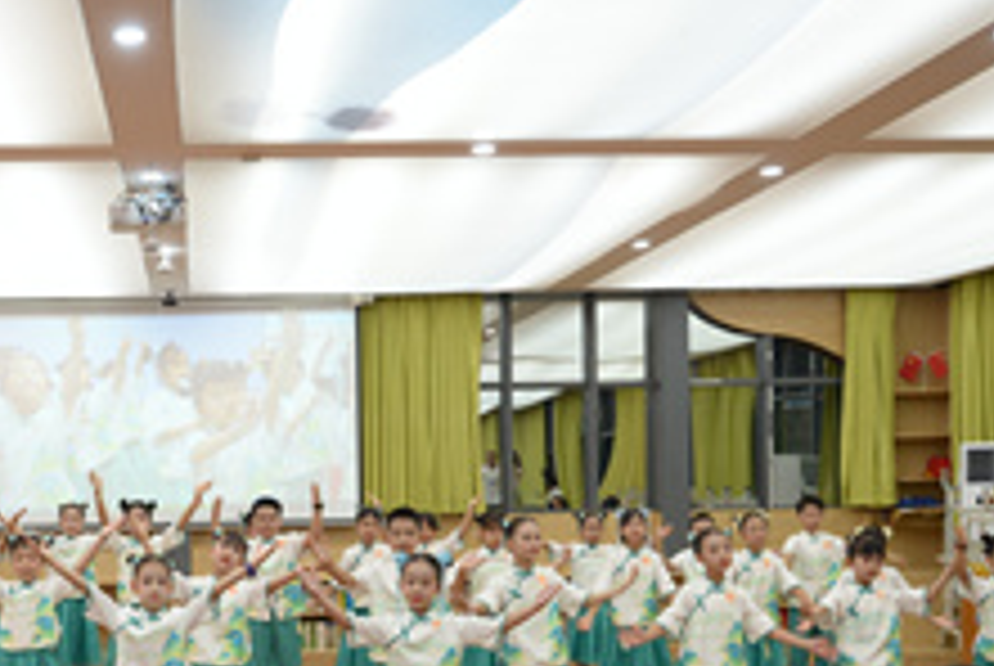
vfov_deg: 23.8
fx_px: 1548
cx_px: 247
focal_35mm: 56
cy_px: 547
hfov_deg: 34.8
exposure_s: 1/40
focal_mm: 31
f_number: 5
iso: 400
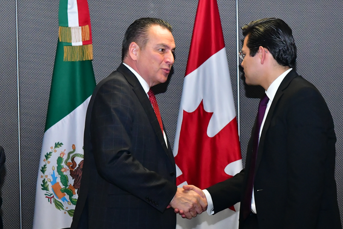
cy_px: 169
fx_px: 1153
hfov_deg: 16.9
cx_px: 194
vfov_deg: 11.3
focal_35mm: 121
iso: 1600
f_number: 6.3
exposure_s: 1/250
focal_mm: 45
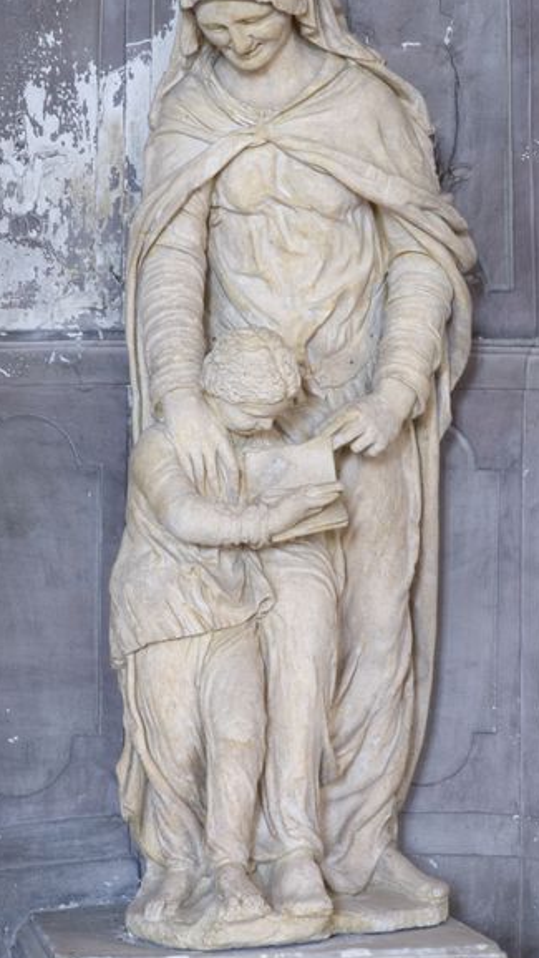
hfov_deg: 10.3
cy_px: 440
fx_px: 2995
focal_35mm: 118
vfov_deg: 18.1
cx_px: 270
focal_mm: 62
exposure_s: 1/1.25
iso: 400
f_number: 10
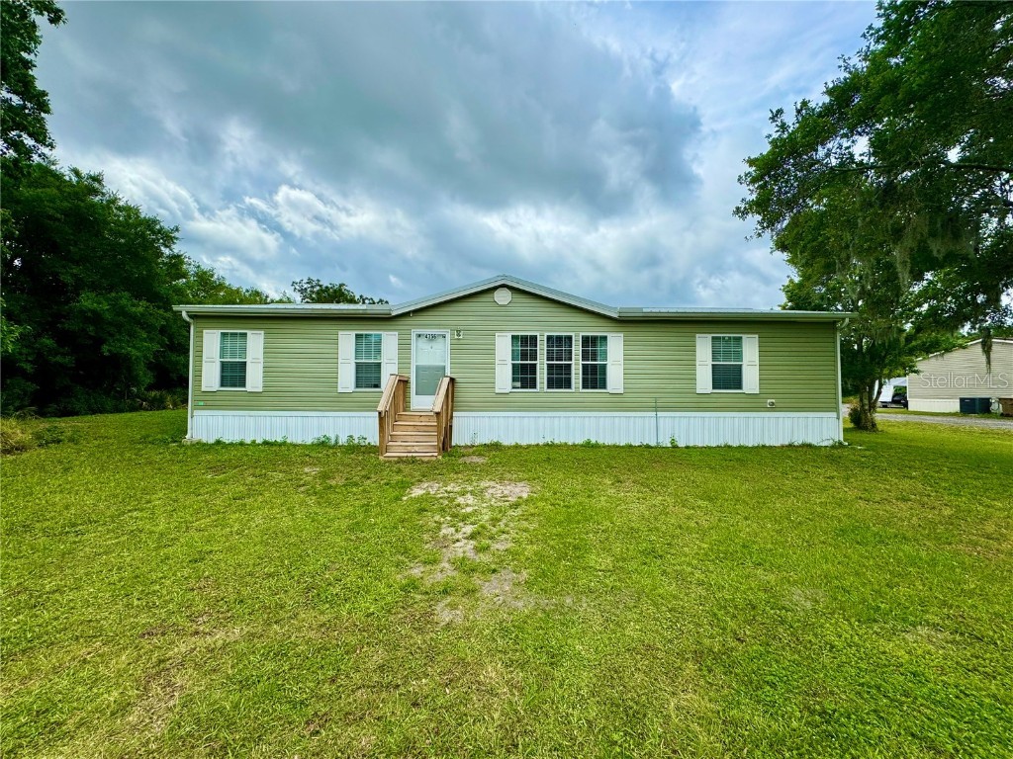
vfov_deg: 85.7
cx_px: 506
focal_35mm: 14
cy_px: 380
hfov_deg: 102.1
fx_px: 410
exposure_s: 1/1880
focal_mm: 2.22
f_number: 2.2
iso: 50
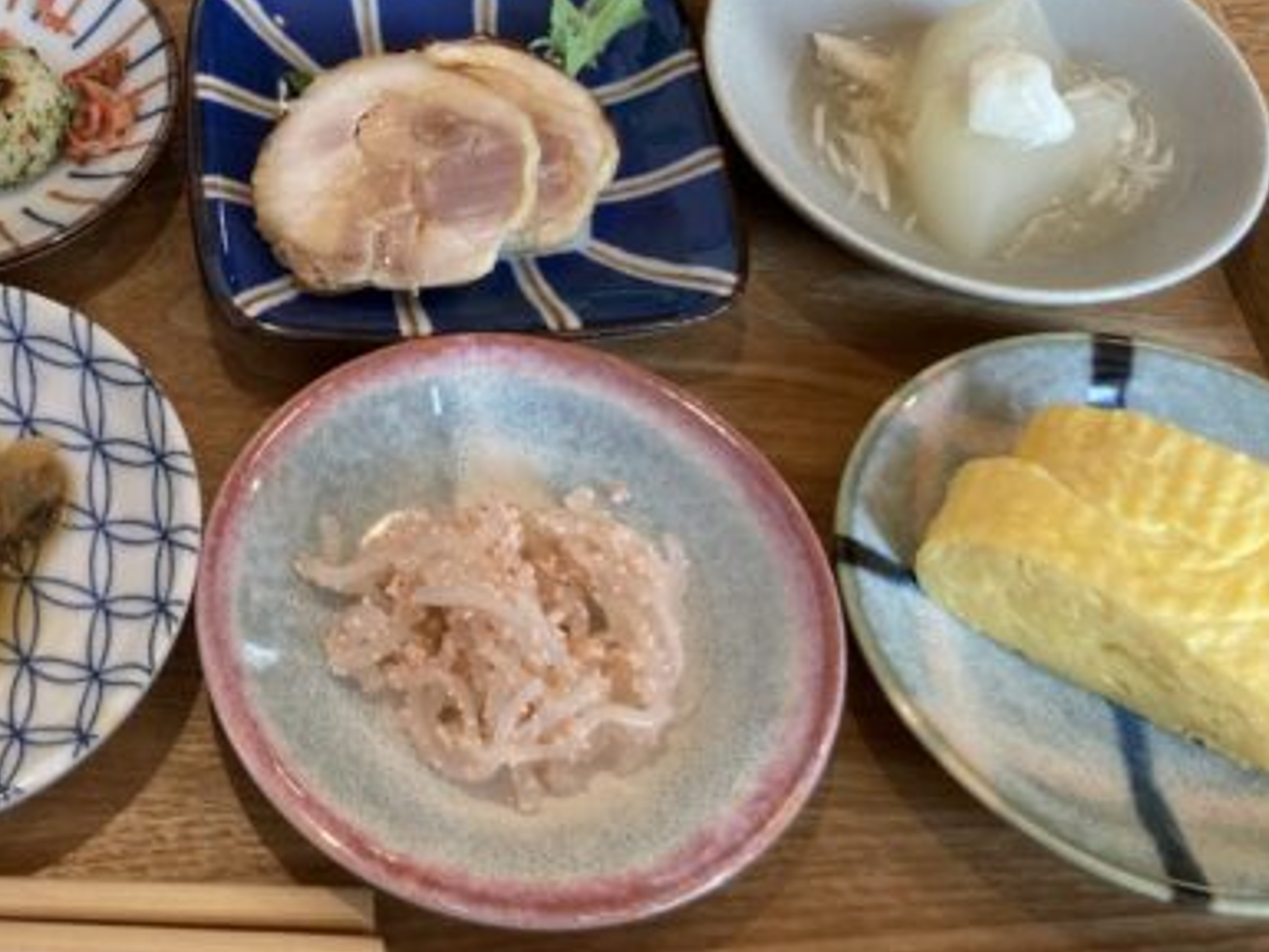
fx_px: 1760
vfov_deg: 29.6
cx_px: 185
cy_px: 189
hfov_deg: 37.6
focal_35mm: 48
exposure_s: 1/60
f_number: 1.8
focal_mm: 3.99
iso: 50
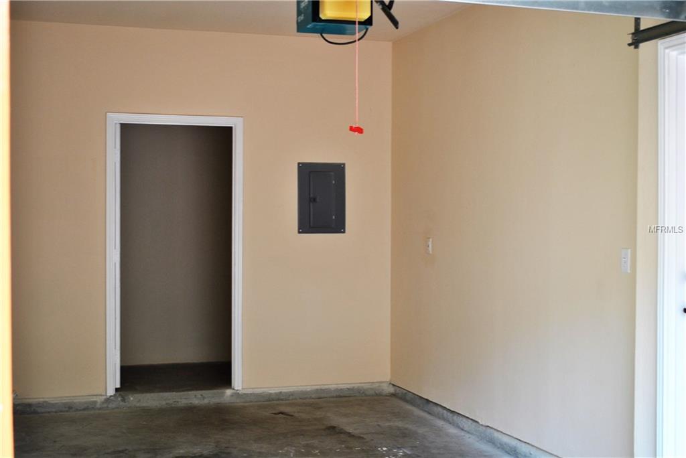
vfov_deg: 25.8
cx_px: 343
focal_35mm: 52
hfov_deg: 37.8
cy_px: 229
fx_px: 1001
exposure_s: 1/30
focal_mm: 35
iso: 200
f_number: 5
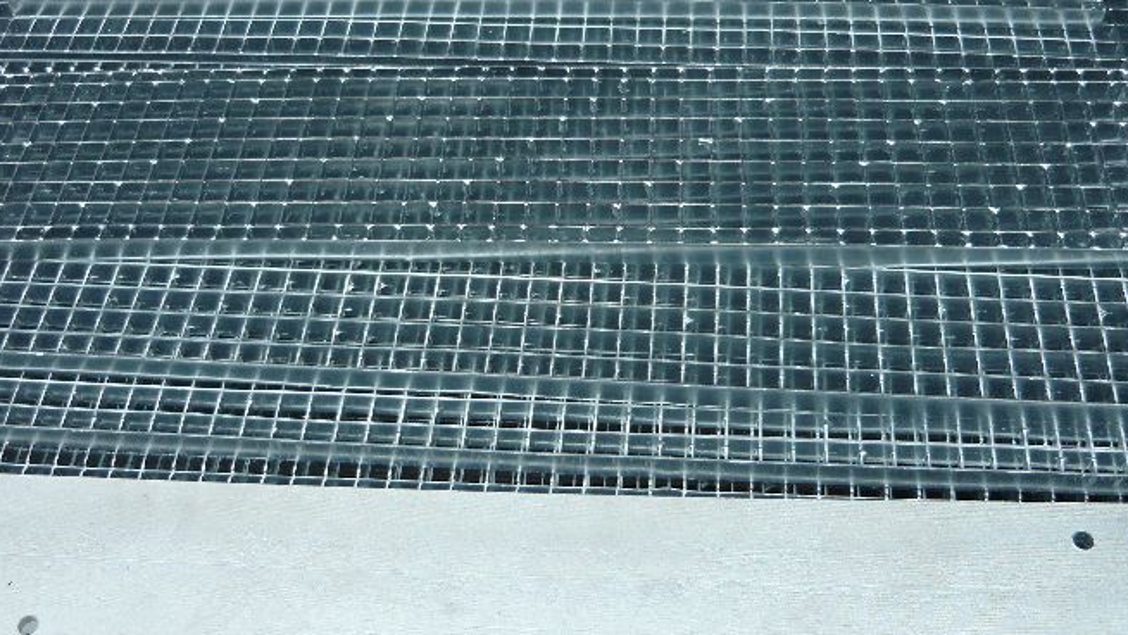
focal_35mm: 44
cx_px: 547
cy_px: 283
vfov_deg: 27.1
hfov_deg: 46.4
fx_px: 1316
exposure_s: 1/160
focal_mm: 5.5
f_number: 2.8
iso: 100
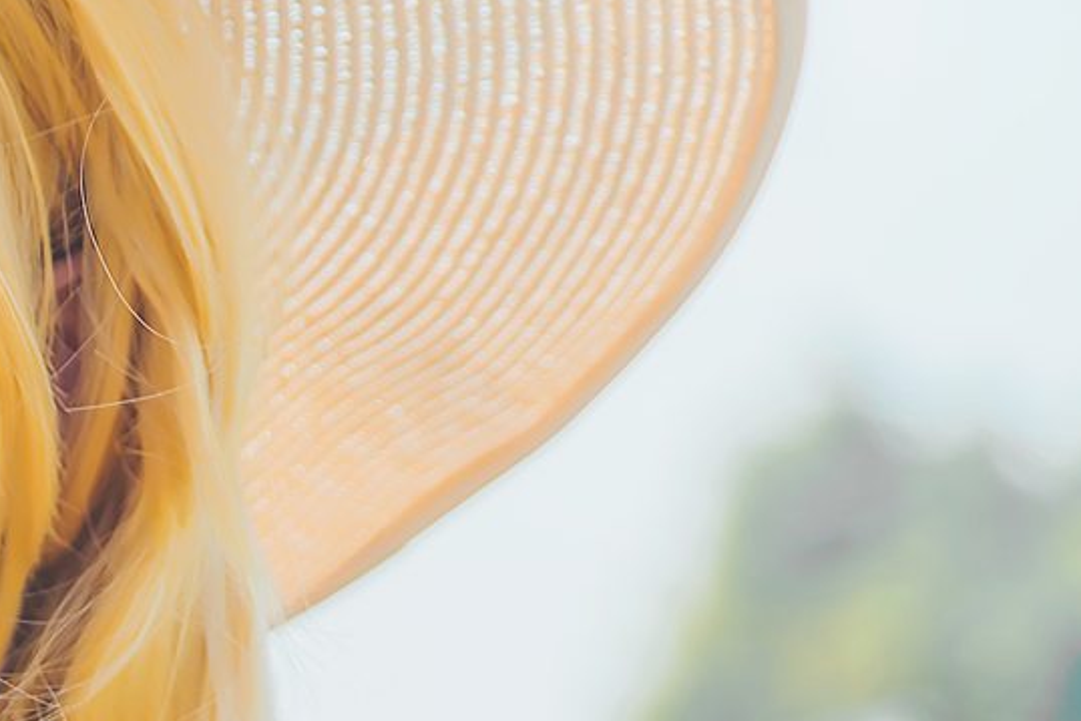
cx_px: -556
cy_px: 1091
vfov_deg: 5.8
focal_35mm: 234
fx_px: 7028
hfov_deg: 8.6
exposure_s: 1/500
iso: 80
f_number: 2.8
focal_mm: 70
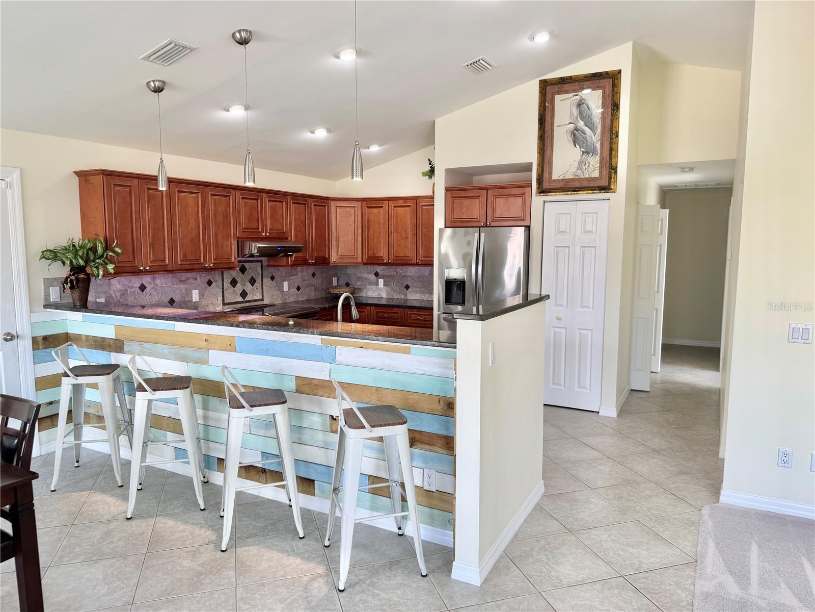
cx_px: 408
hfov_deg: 71.6
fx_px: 565
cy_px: 306
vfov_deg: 56.8
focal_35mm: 24
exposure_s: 1/120
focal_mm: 6.76
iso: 80
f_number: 1.78
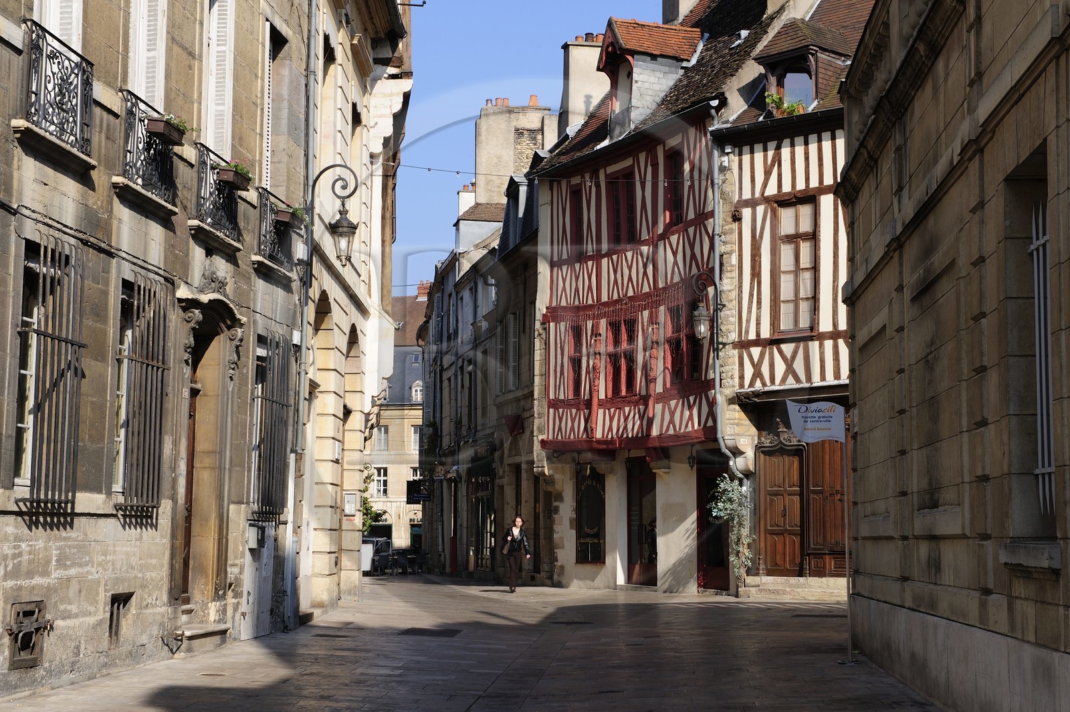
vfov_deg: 22.6
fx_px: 1782
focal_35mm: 60
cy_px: 356
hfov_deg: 33.4
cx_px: 535
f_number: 13
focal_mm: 60
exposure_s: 1/160
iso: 200
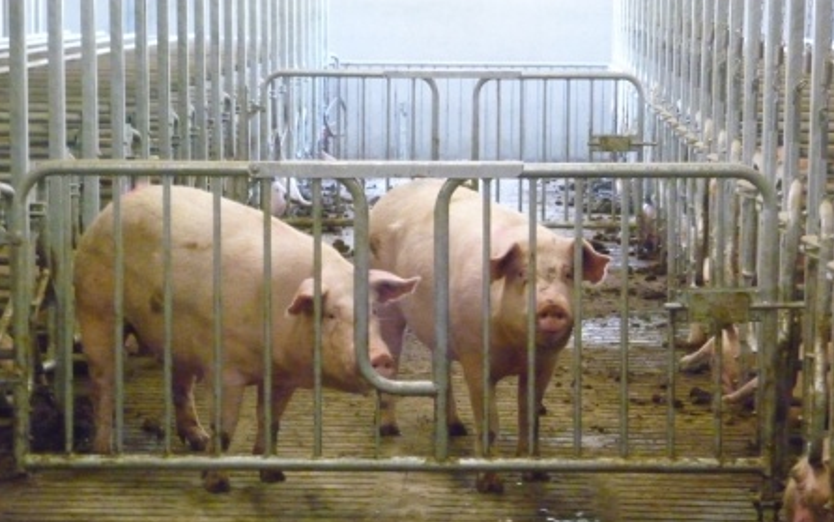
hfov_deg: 18.3
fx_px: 2592
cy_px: 279
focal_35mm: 114
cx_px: 417
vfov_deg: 11.5
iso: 1600
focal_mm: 17.7
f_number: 5.1
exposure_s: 1/20
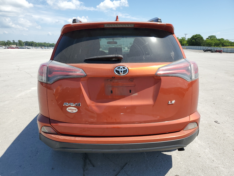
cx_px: 117
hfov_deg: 67.3
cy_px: 88
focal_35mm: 26
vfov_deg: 53.1
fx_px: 176
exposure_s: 1/2500
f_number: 1.5
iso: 50
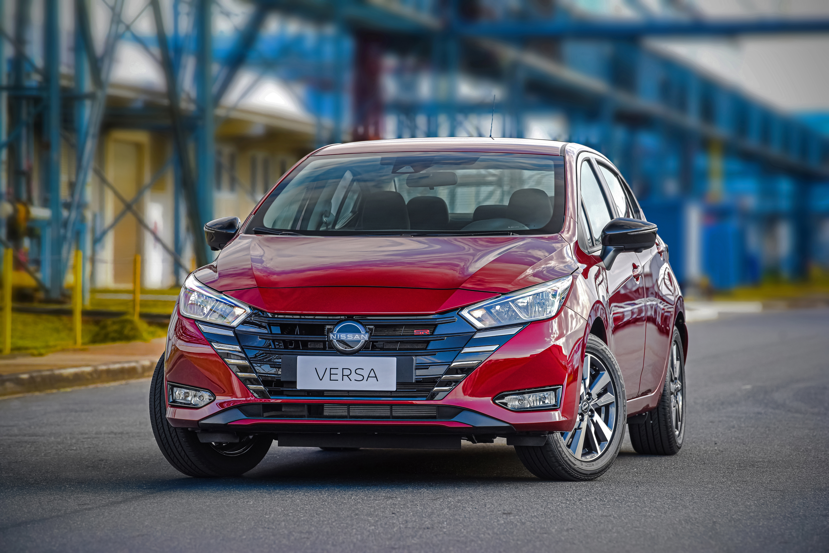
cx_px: 414
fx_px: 4261
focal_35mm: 185
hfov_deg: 11.1
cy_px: 276
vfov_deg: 7.4
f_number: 5.6
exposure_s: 1/160
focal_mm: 185
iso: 400
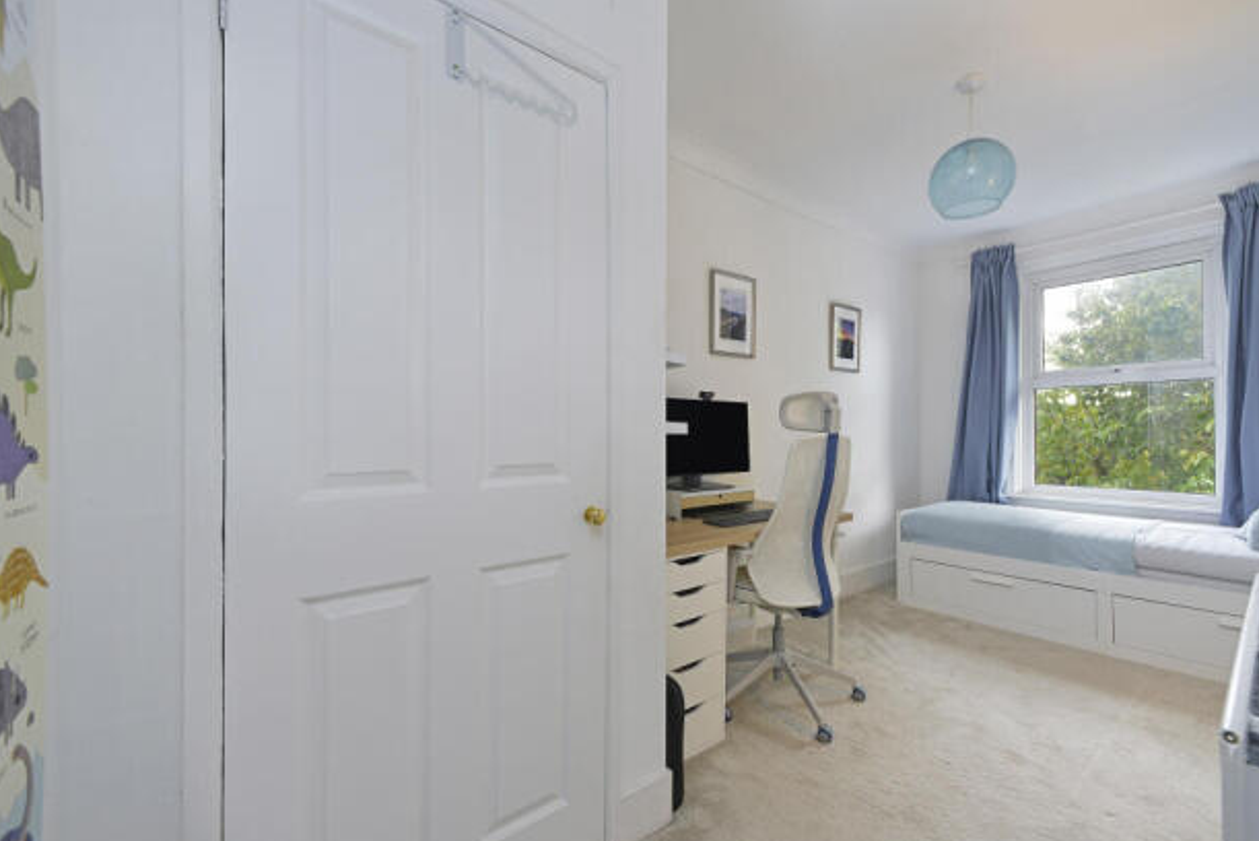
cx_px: 669
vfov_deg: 77.4
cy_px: 432
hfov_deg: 100.2
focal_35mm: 15
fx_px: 525
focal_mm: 14
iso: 400
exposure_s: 1/25
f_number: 7.1
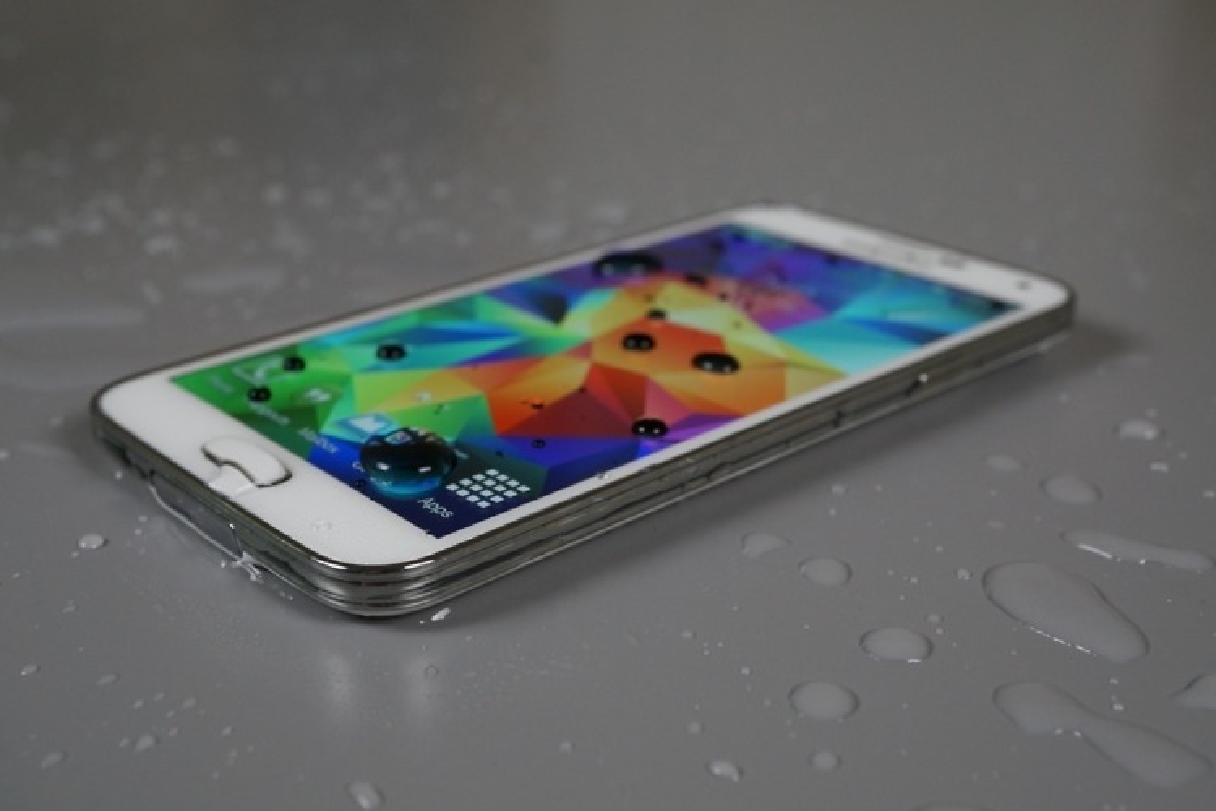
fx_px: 1554
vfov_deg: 29.2
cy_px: 410
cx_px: 602
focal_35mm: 46
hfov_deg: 42.7
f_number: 7.1
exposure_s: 1/60
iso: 640
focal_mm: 30
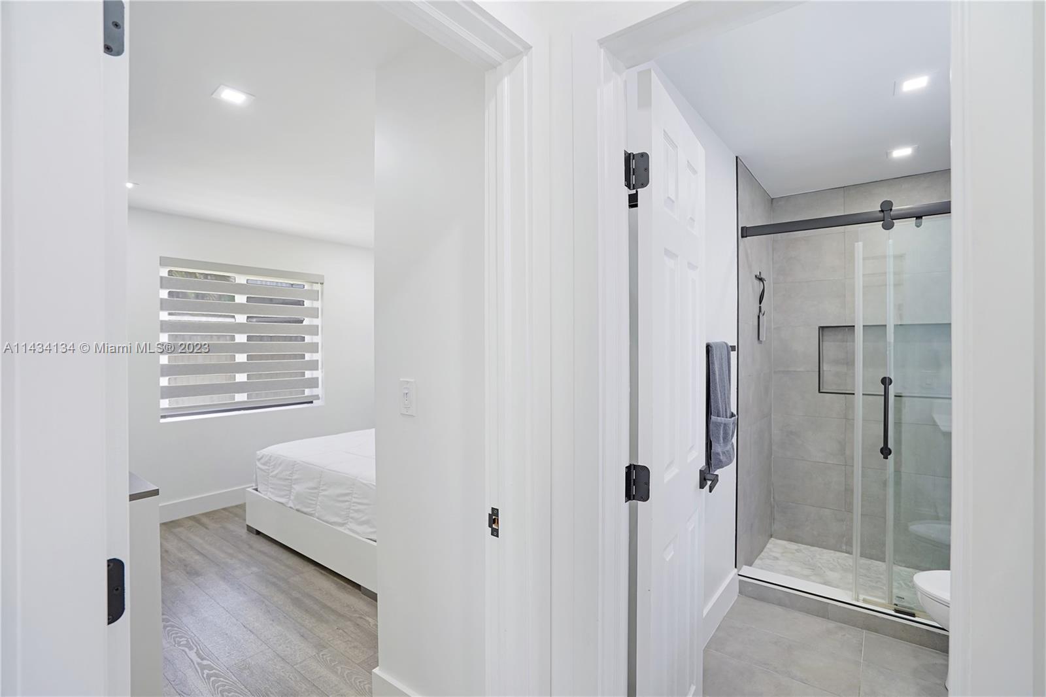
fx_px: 465
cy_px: 348
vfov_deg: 73.7
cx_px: 523
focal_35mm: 16
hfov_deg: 96.7
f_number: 4.5
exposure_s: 1/160
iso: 400
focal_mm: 16
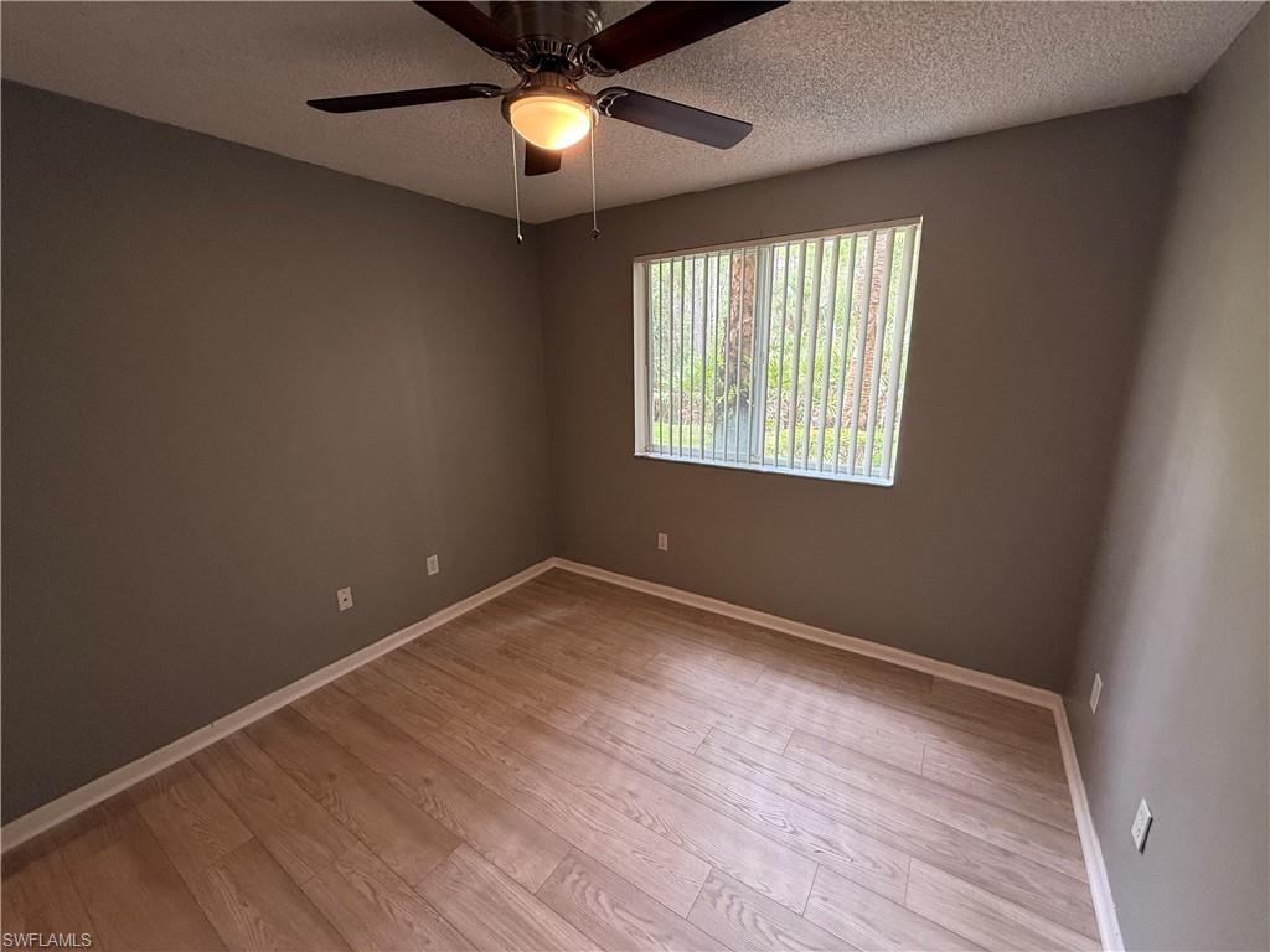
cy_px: 476
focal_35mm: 14
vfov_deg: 85.7
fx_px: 514
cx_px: 635
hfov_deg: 102.1
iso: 250
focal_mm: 2.22
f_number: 2.2
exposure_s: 1/99
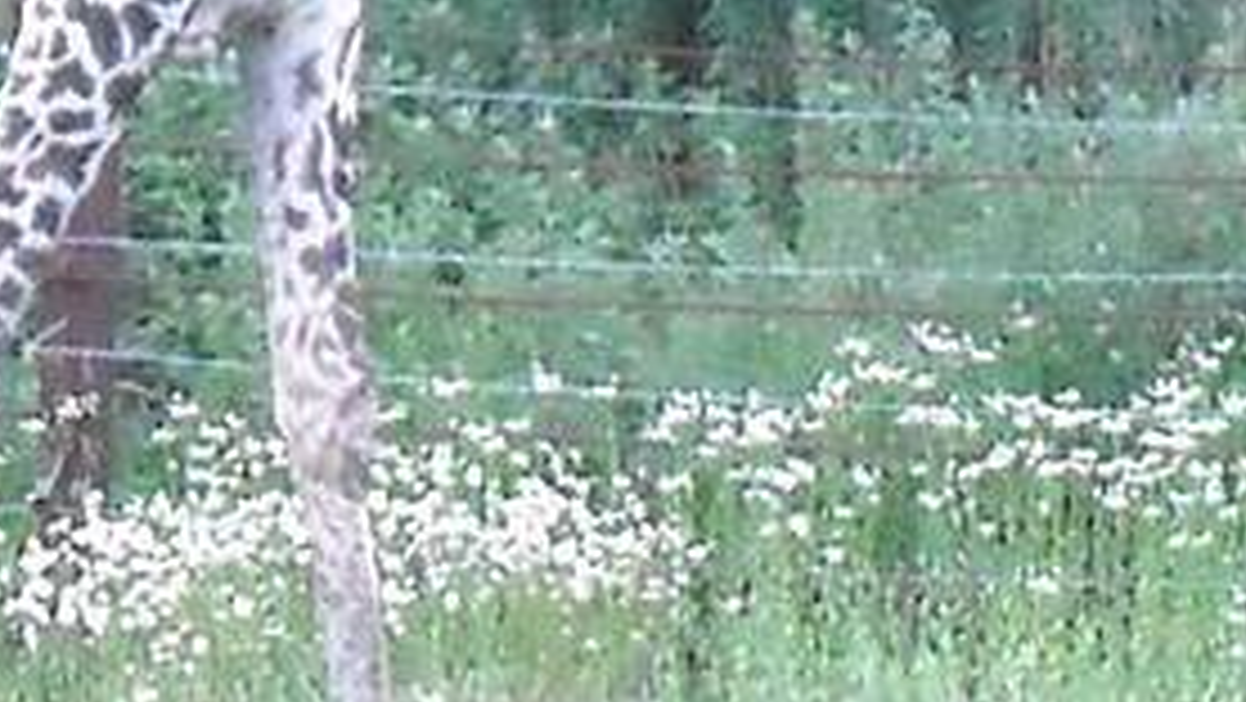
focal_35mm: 660
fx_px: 21812
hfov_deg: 3.3
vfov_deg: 1.8
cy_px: -477
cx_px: 1907
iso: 800
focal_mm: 17.1
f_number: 4.7
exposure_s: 1/209
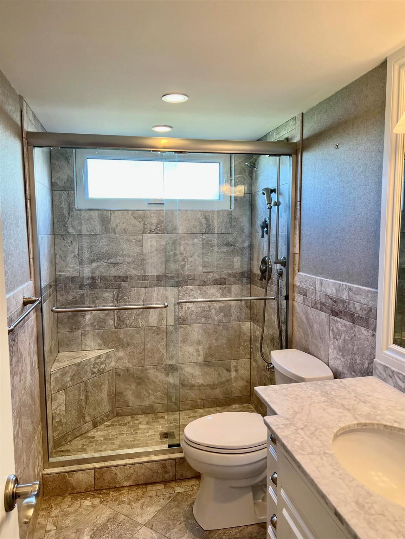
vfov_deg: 67.3
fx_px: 406
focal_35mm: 26
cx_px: 202
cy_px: 270
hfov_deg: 53.1
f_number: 1.5
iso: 100
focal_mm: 5.7
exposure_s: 1/120
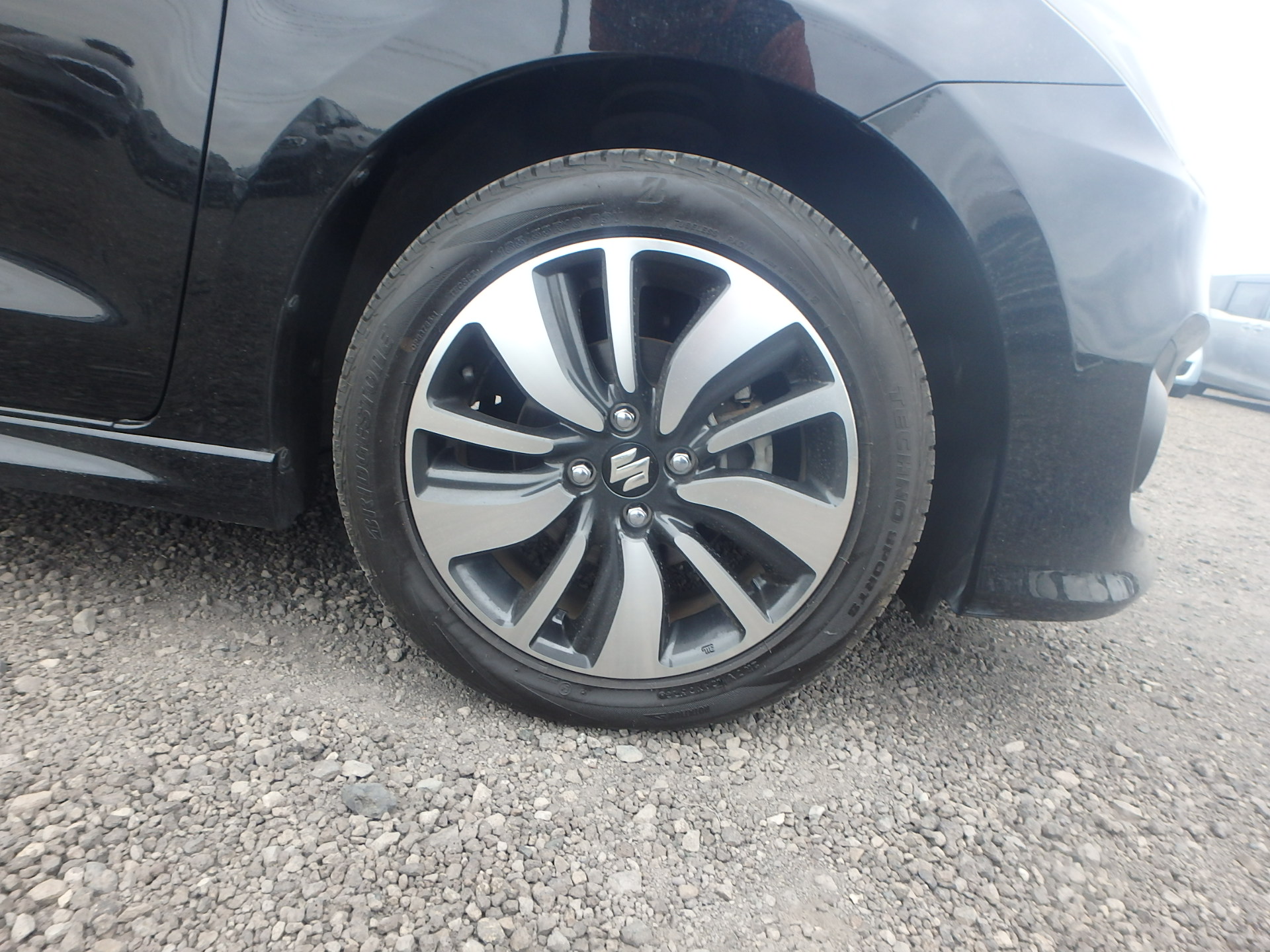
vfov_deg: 63.4
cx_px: 635
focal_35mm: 21
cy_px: 476
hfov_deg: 79.0
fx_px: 770
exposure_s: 1/100
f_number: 3.5
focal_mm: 3.7
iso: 125
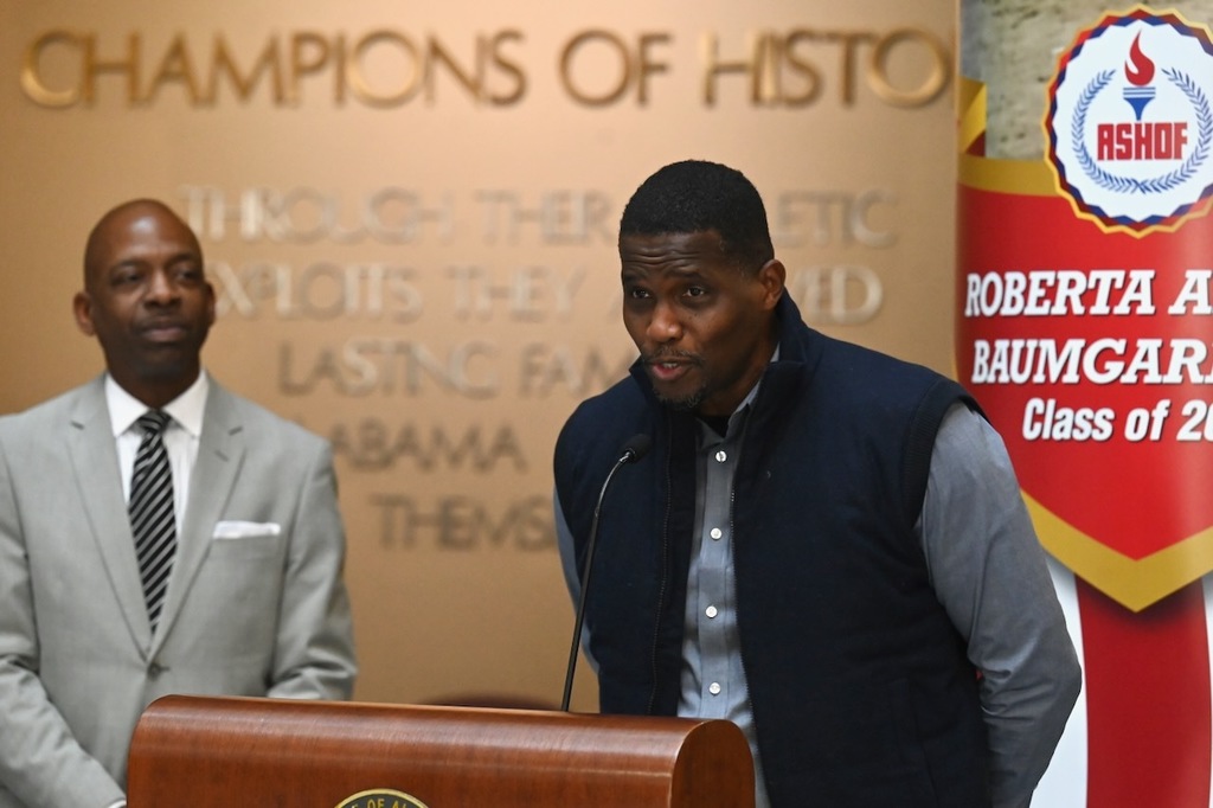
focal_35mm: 155
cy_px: 404
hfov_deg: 13.3
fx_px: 5221
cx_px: 606
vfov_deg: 8.8
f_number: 5
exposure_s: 1/640
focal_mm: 155
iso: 8000
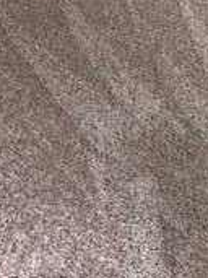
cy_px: -234
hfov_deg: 13.3
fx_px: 842
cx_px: -96
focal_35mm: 105
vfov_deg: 15.8
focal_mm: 3.99
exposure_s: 1/60
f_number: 1.8
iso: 32
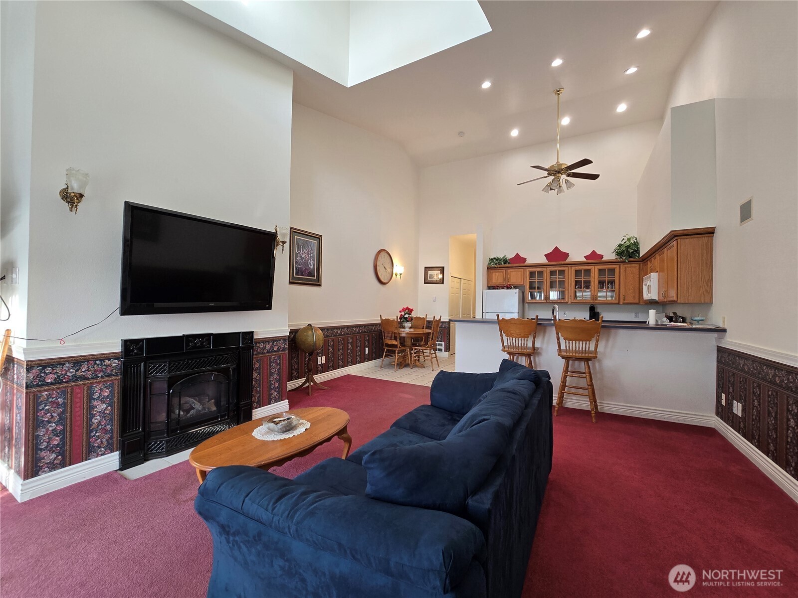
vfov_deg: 89.9
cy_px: 299
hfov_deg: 106.2
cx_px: 399
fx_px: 300
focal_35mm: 13
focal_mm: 2.2
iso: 100
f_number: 2.2
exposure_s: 1/60
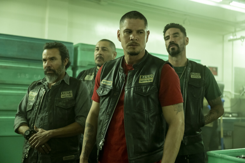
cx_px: 122
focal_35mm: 43
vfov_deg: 31.2
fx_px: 293
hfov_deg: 45.4
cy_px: 82
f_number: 2.8
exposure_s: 1/100
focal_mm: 43
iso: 5000
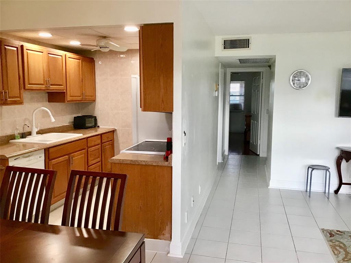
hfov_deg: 58.4
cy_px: 132
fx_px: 314
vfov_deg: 45.4
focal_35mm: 31
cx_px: 176
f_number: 2.4
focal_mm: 3.3
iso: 40
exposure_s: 1/30
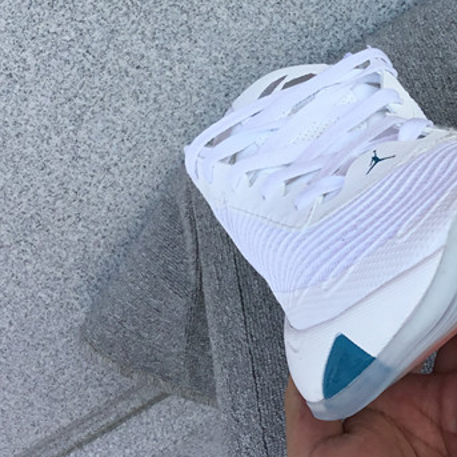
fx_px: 1075
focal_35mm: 72
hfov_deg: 23.7
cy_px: 95
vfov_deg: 23.7
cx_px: 344
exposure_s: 1/367
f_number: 2.4
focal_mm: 3.3
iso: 25
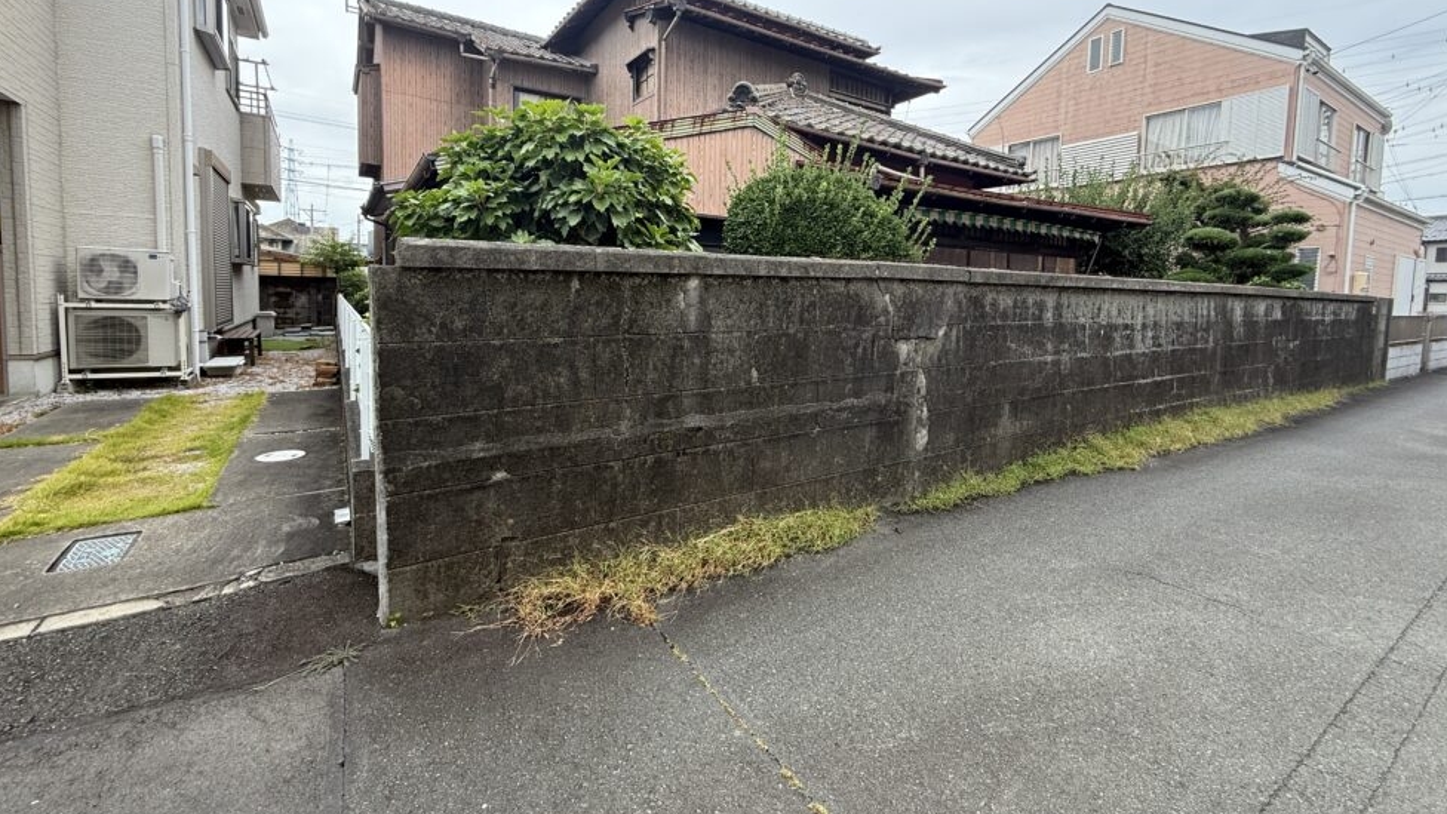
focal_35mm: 16
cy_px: 337
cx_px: 726
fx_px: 614
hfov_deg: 99.4
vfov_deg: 66.6
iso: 64
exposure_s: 1/112
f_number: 2.2
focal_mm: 2.22
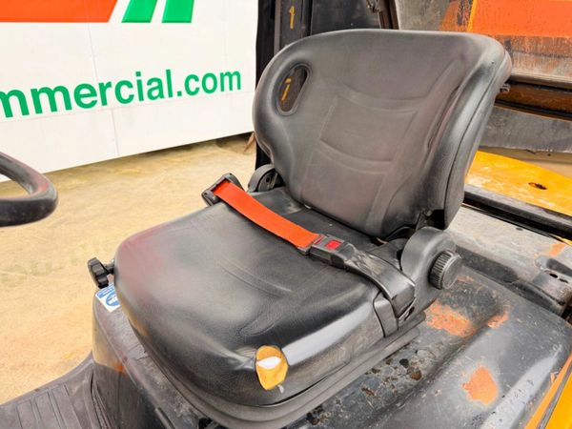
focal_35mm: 24
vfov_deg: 56.8
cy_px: 214
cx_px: 286
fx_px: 397
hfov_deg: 71.6
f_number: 1.78
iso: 100
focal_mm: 6.76
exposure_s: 1/197
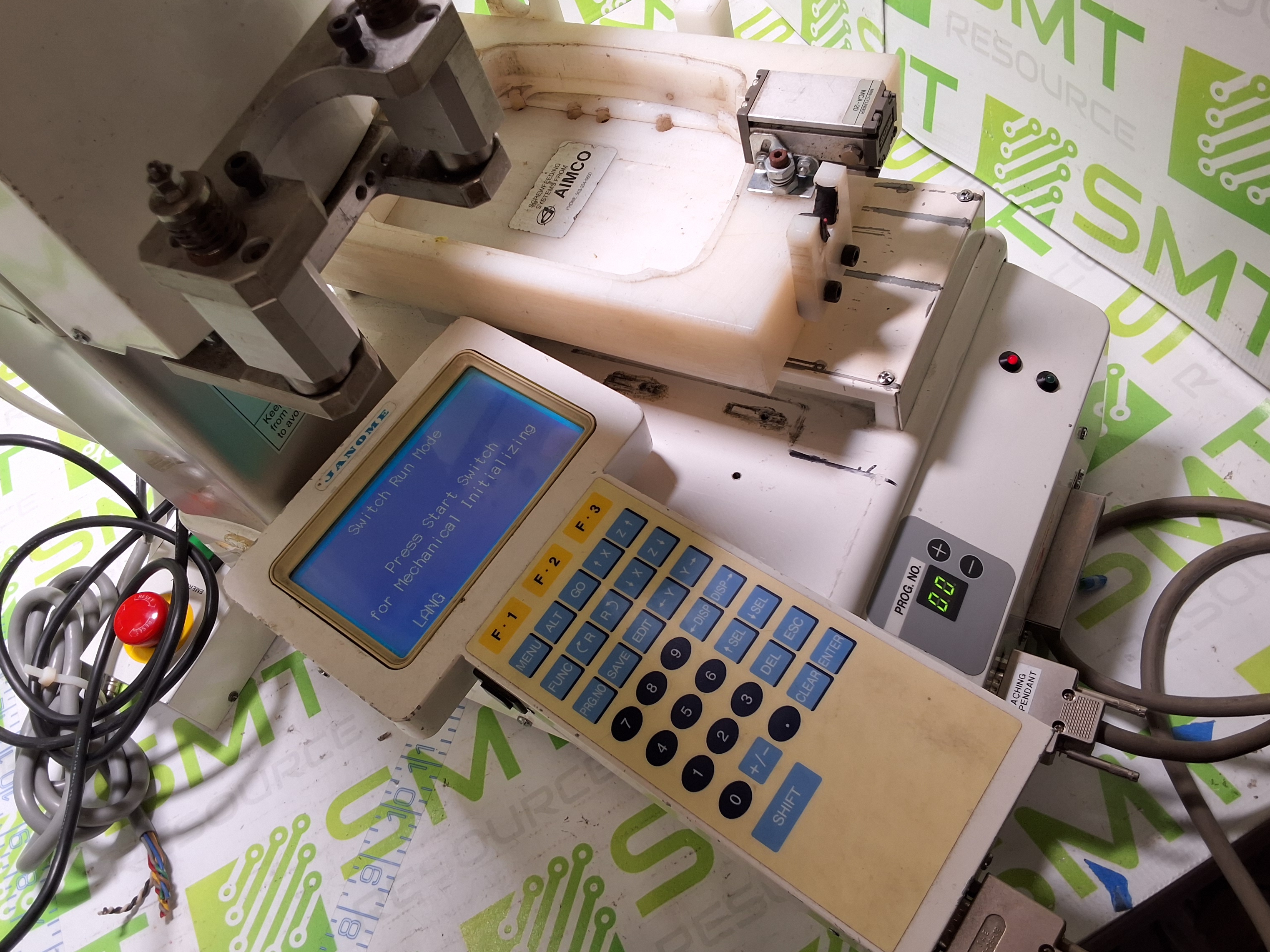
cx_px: 624
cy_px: 460
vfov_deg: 46.8
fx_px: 1101
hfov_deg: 60.0
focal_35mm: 30
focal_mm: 2.91
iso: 32
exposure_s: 1/60
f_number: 1.9
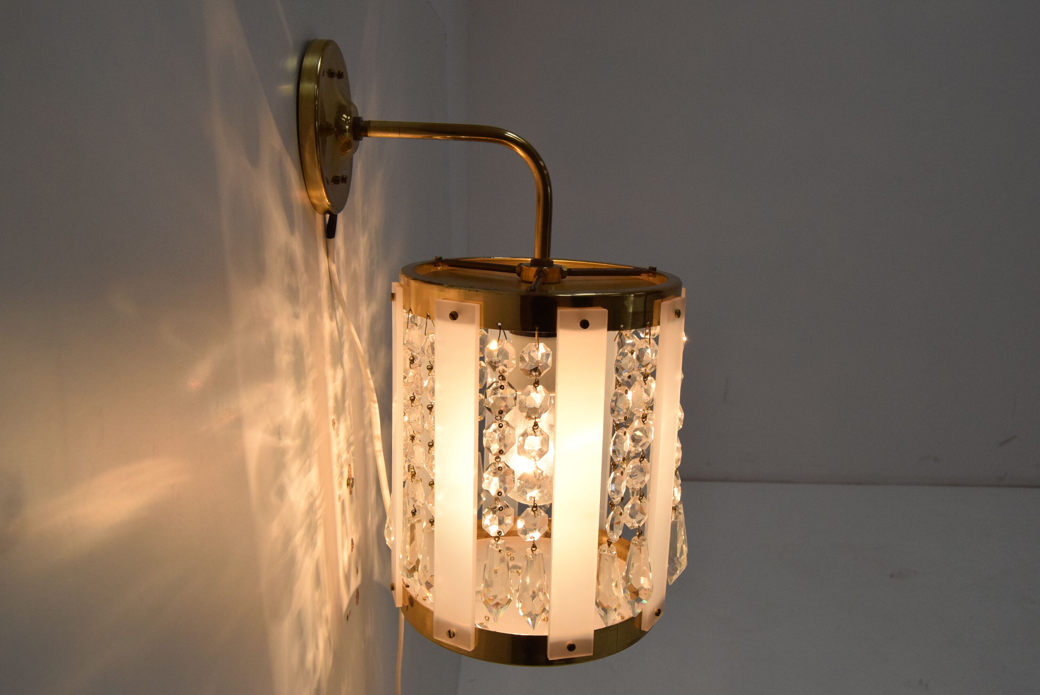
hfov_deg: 61.9
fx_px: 867
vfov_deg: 43.7
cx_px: 520
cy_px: 348
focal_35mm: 30
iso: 1600
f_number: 10
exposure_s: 1/400
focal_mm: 20
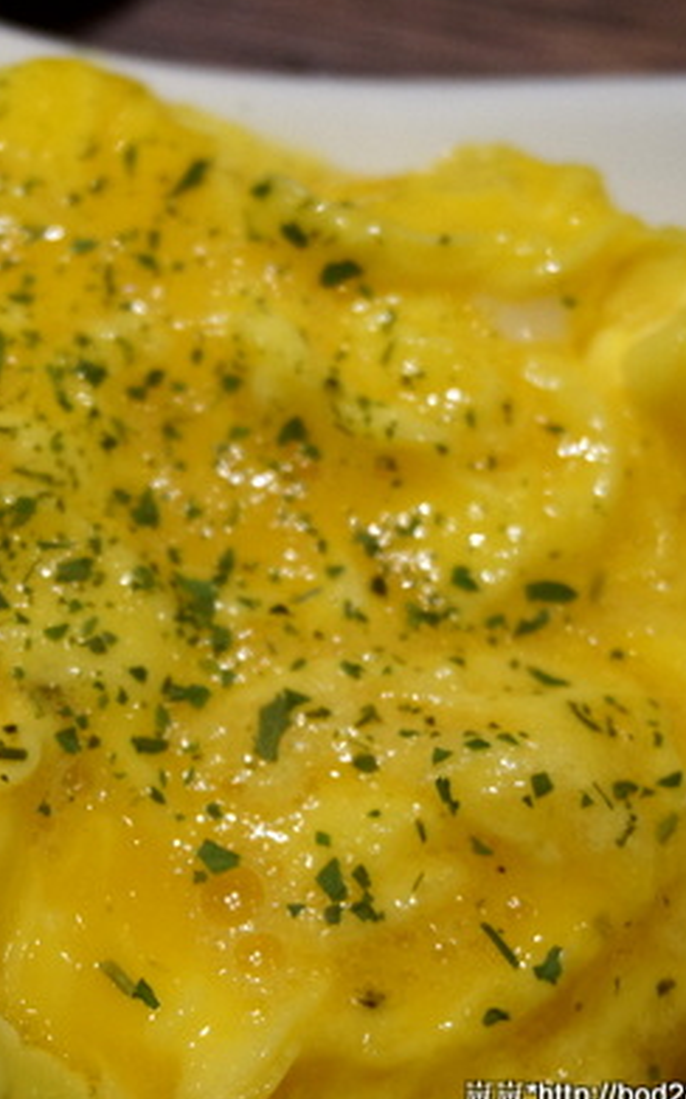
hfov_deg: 14.4
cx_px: 93
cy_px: 552
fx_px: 2695
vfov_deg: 23.1
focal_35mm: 90
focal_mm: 36
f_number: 5.6
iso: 1600
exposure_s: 1/60
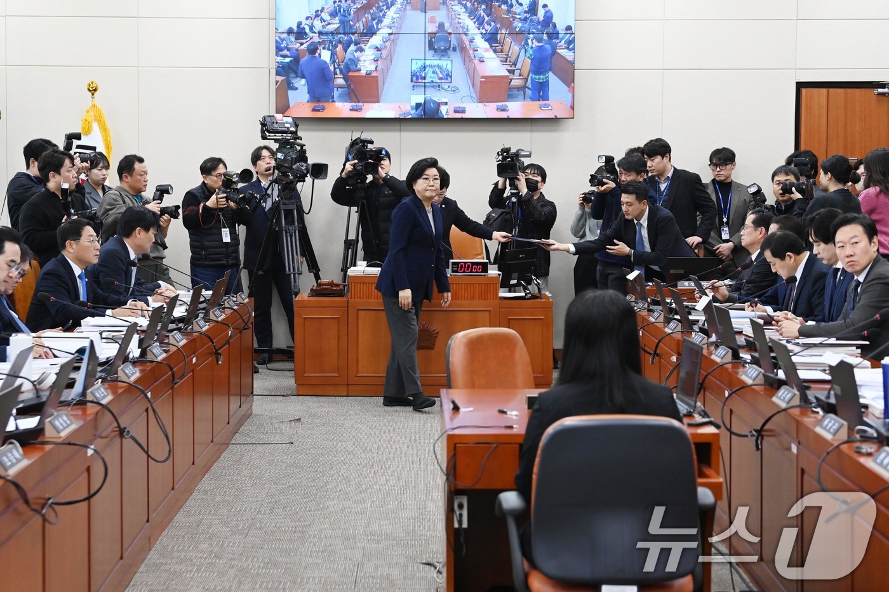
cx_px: 444
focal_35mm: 82
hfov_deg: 24.8
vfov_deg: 16.6
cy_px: 296
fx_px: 2025
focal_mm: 82
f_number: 5.6
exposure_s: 1/250
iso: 3200
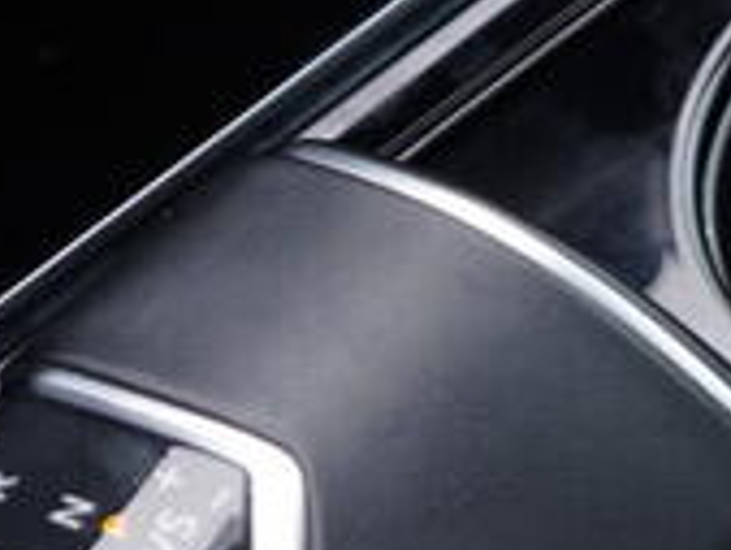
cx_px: 1181
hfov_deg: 9.1
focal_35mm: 210
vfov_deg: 7.0
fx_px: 4438
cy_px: 773
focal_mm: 24
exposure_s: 1/40
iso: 200
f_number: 2.8
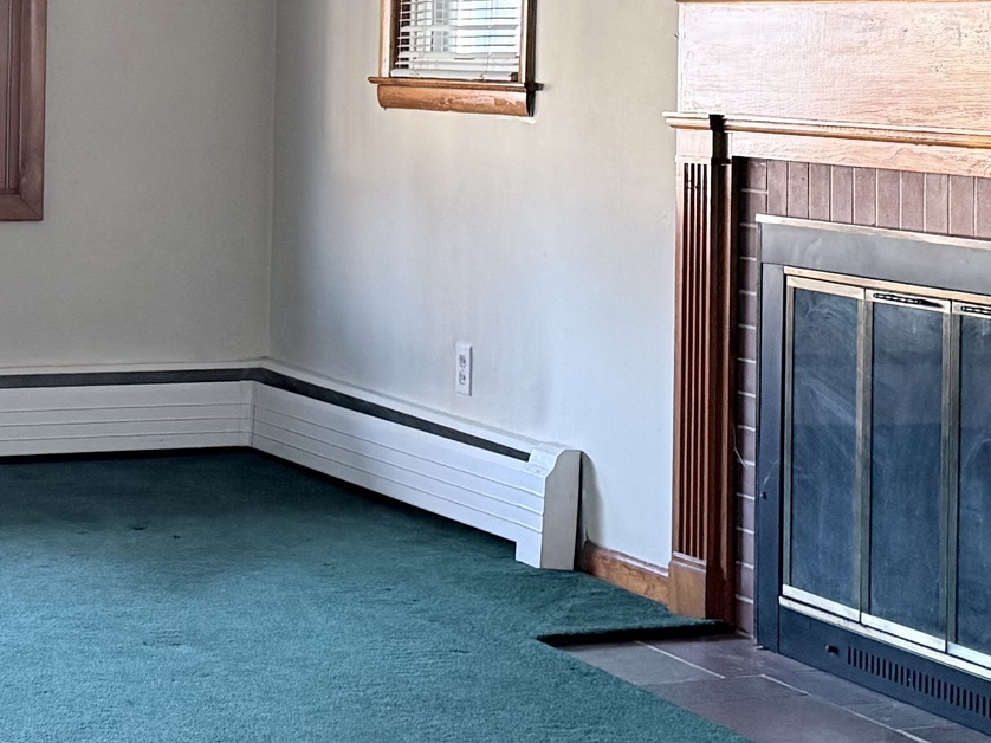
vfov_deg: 16.5
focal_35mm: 88
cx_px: 186
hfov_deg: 21.9
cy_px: 15
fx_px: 2519
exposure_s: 1/60
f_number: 1.78
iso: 400
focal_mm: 6.76
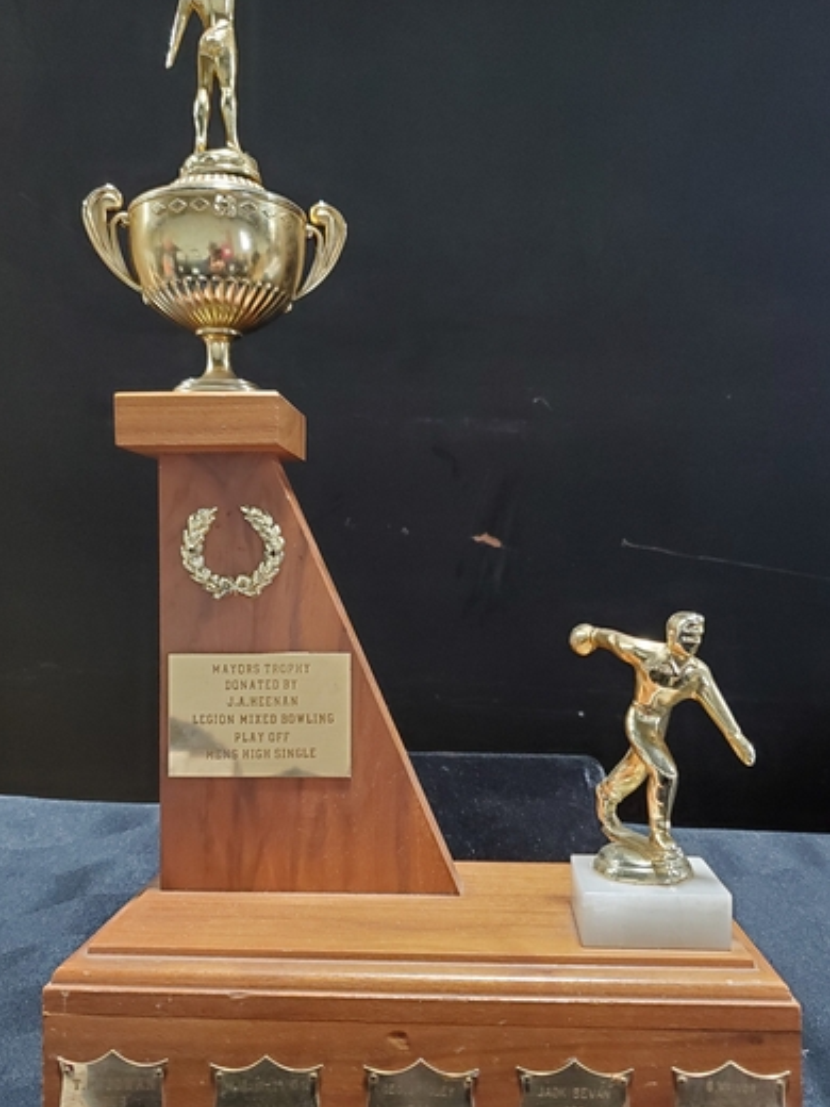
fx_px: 991
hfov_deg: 45.4
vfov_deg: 58.3
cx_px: 405
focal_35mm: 31
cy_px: 598
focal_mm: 4.3
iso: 400
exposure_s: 1/39
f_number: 1.5
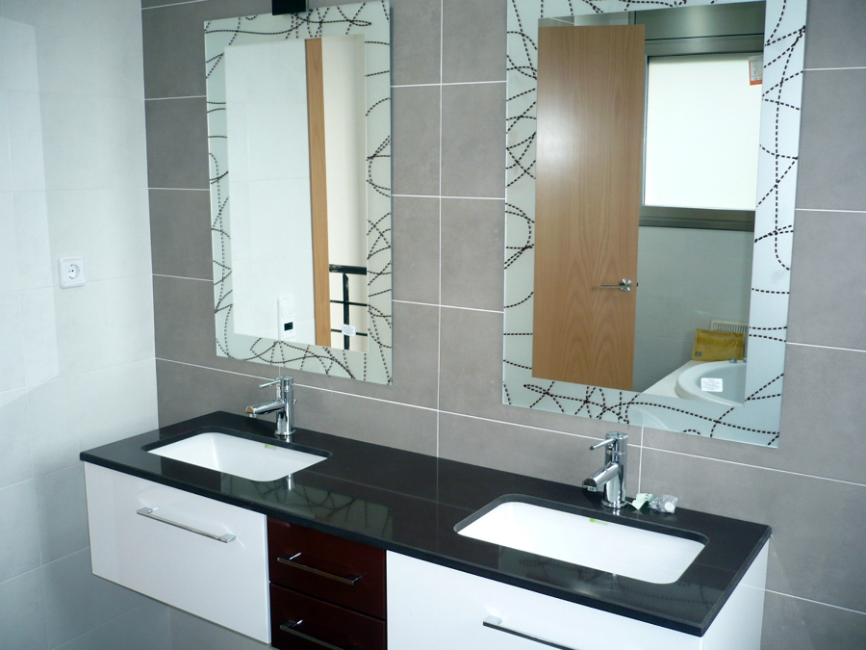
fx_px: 876
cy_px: 325
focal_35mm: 35
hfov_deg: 52.6
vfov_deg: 40.7
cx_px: 433
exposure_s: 1/30
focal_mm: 5.8
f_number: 2.8
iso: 125
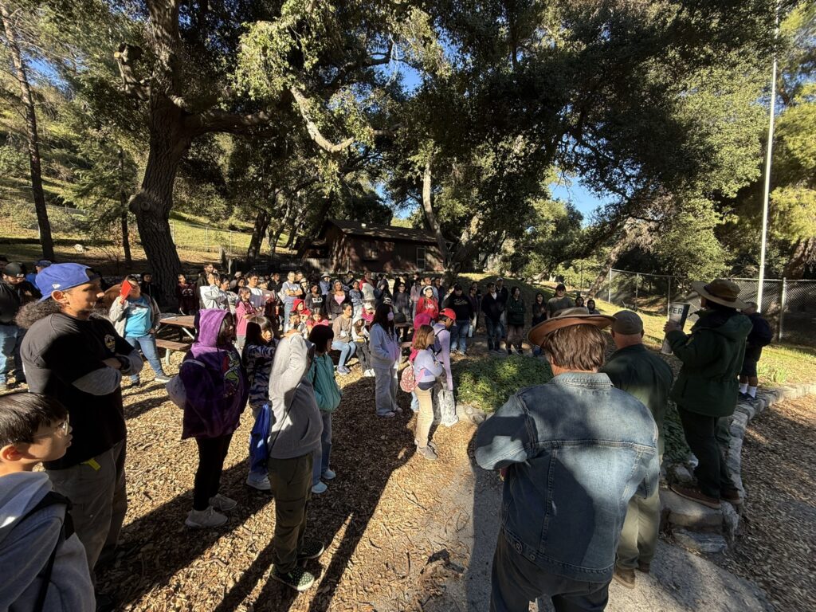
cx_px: 408
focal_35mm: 14
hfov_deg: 102.1
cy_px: 306
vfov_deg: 85.7
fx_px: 330
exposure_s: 1/301
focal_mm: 2.22
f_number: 2.2
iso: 64
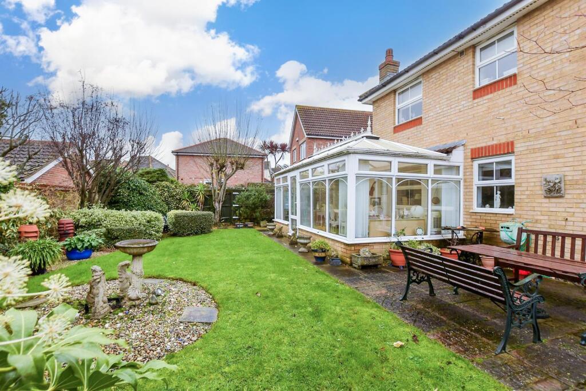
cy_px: 196
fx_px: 244
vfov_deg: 77.3
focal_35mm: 15
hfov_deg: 100.4
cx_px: 293
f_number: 8
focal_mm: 10
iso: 200
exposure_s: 1/8
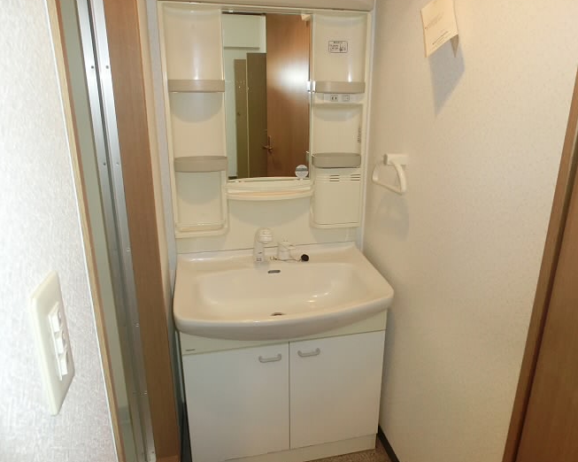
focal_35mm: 26
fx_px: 445
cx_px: 305
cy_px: 227
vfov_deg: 54.9
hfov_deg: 66.0
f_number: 3
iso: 400
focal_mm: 4.24
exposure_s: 1/60
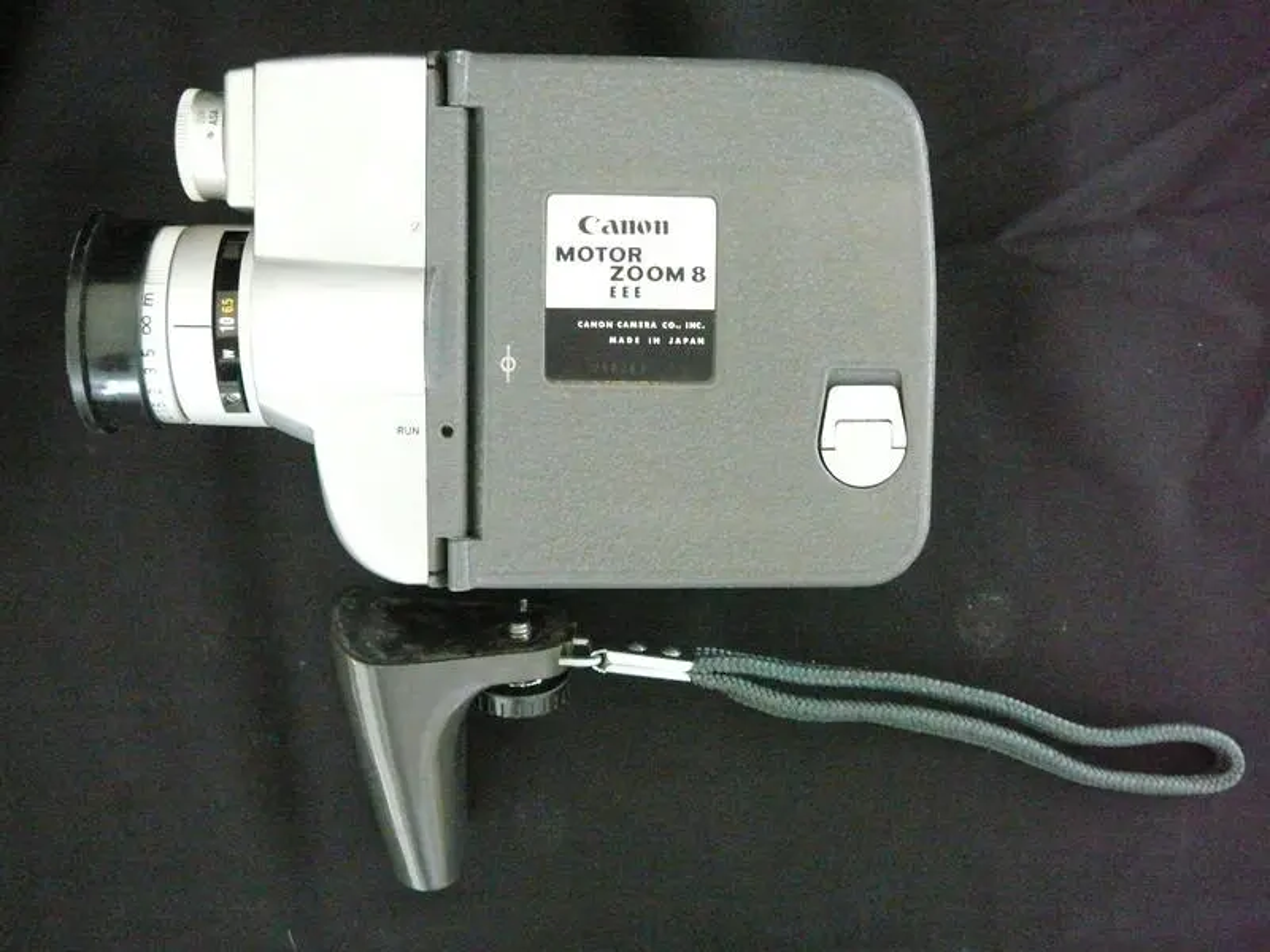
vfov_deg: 40.7
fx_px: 1284
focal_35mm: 35
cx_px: 635
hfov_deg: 52.6
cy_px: 476
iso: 800
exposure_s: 1/25
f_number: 2.8
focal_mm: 5.2
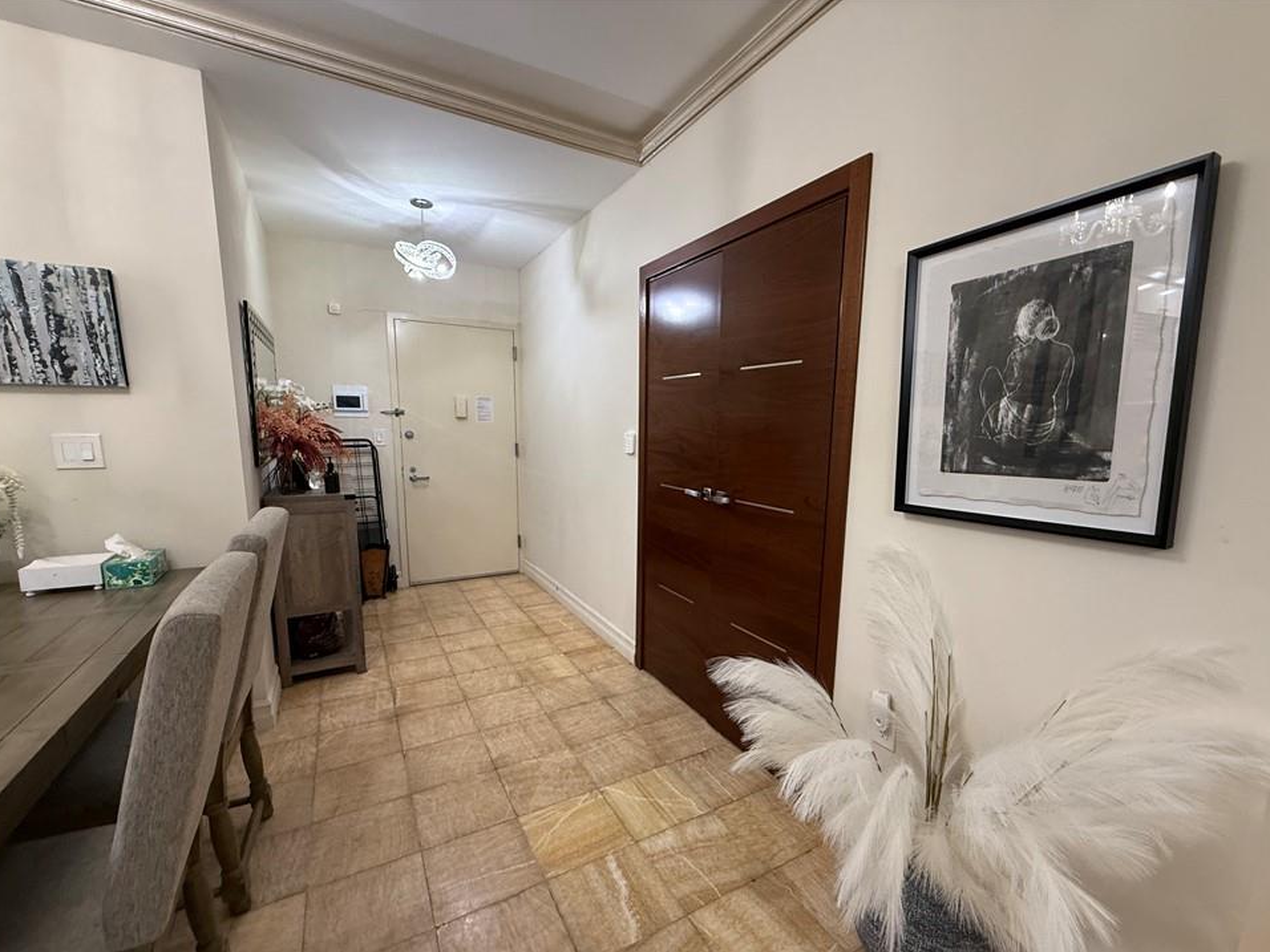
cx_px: 666
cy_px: 507
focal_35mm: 15
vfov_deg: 81.6
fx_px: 550
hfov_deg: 98.1
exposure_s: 1/60
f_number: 2.2
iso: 320
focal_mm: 2.22
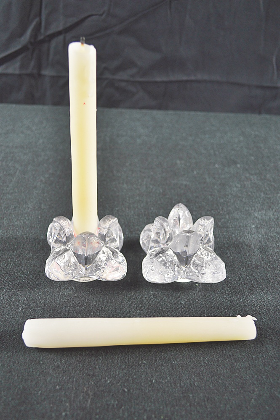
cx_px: 140
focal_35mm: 30
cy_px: 210
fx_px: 351
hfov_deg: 43.5
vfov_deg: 62.0
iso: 400
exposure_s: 1/40
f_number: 3.8
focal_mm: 20
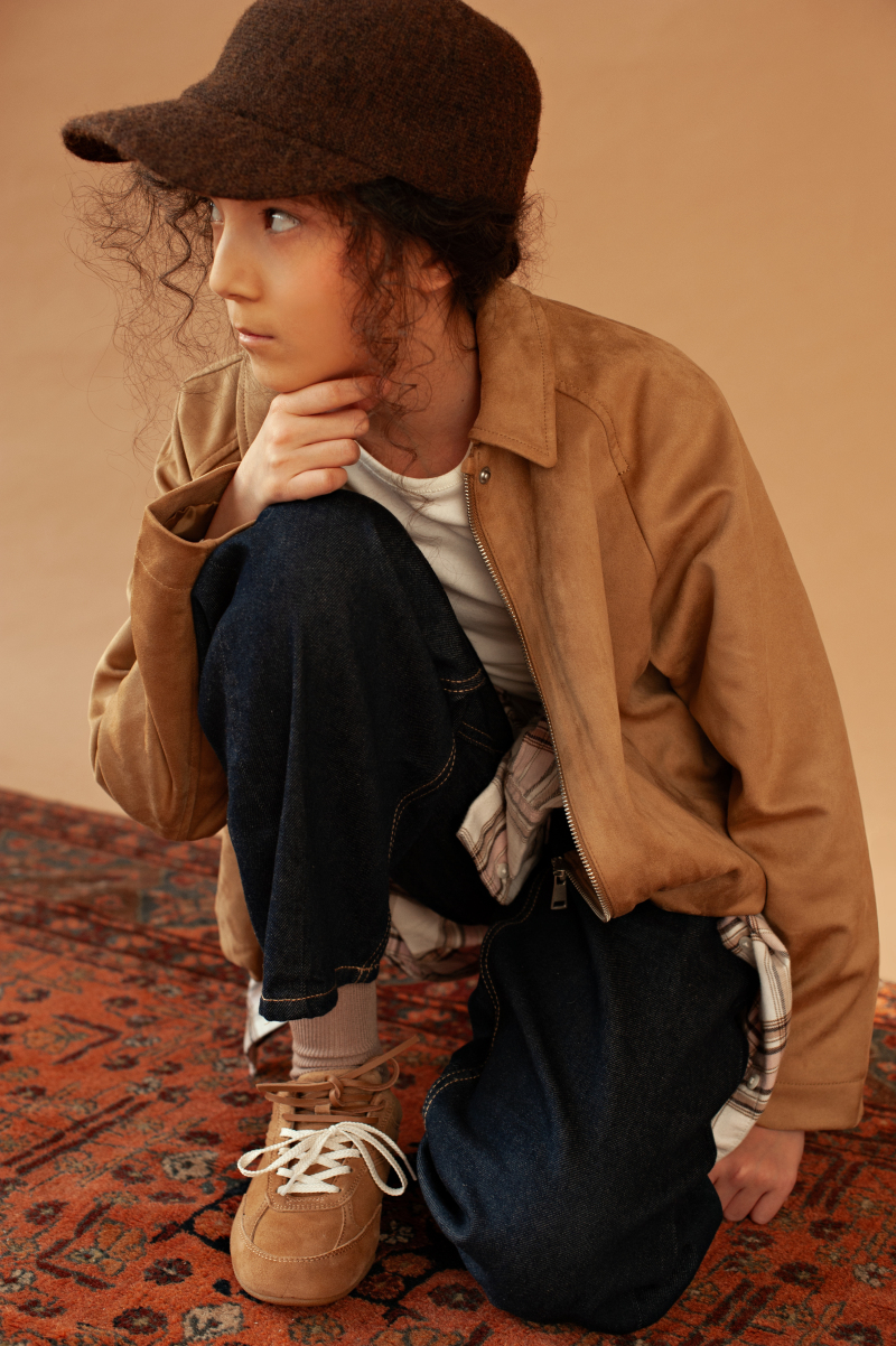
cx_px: 448
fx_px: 1869
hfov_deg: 27.0
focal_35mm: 50
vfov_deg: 39.6
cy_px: 673
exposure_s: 1/125
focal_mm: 50
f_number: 5
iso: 400
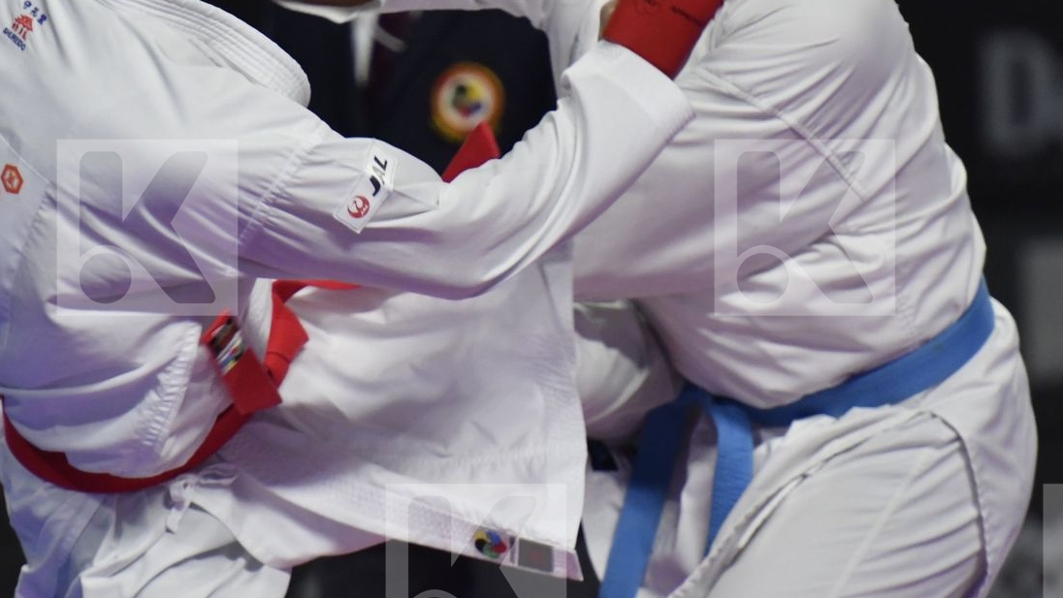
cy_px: 228
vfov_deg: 1.7
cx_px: 476
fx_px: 20355
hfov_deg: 3.0
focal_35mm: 722
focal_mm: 280
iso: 1250
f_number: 4
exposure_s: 1/800
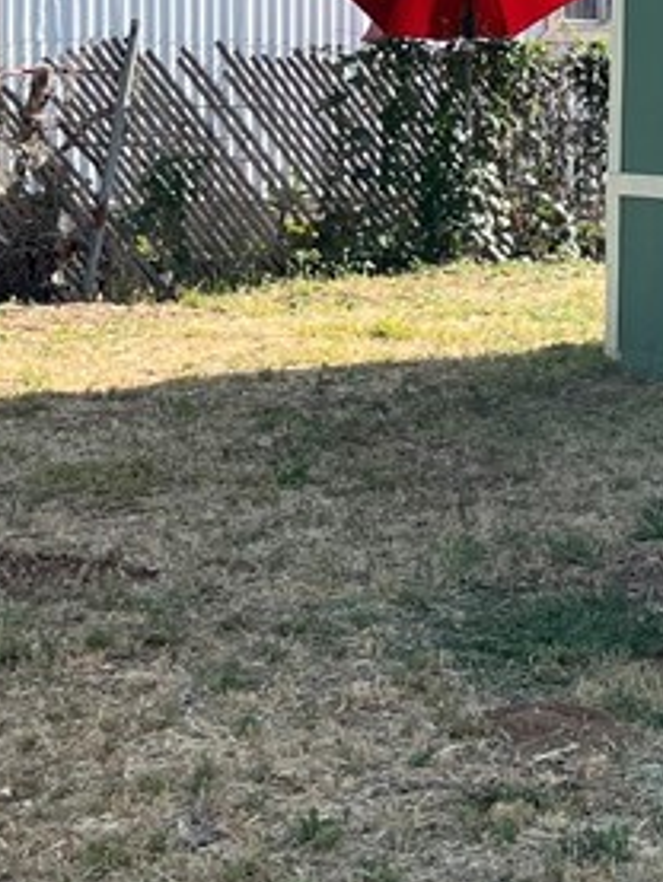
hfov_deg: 15.0
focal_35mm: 96
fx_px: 2450
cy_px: 166
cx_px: 768
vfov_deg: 20.2
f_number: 1.5
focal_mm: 5.7
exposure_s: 1/2571
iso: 50
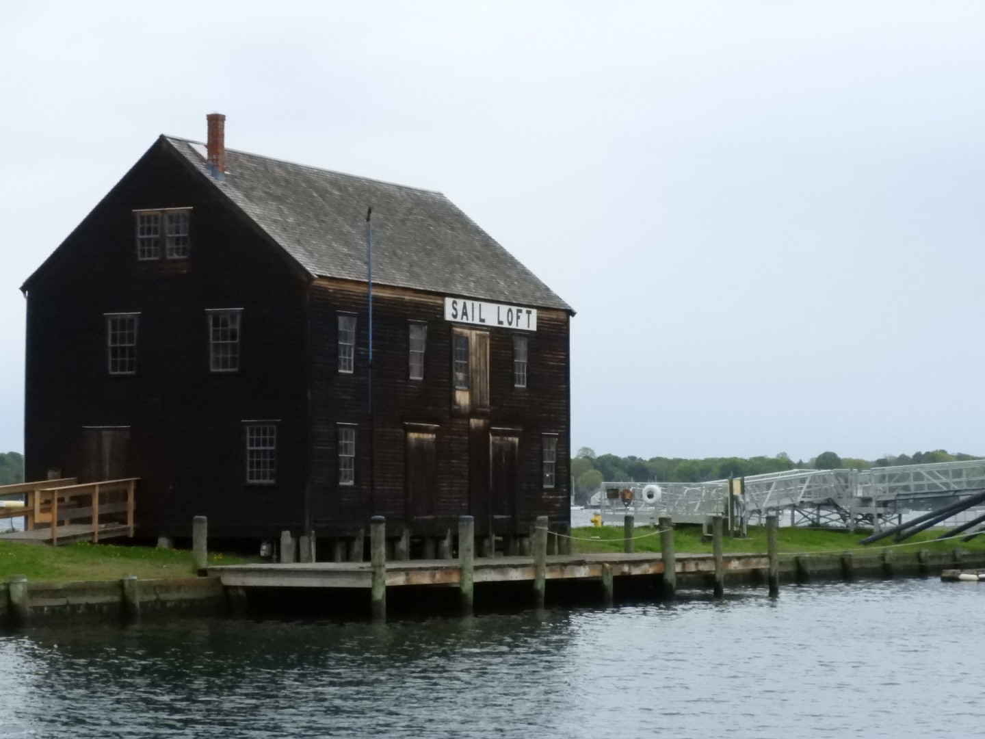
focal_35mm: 105
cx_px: 492
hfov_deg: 18.7
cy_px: 370
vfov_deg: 14.1
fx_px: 2988
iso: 1600
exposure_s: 1/3200
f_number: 7.6
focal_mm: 18.8
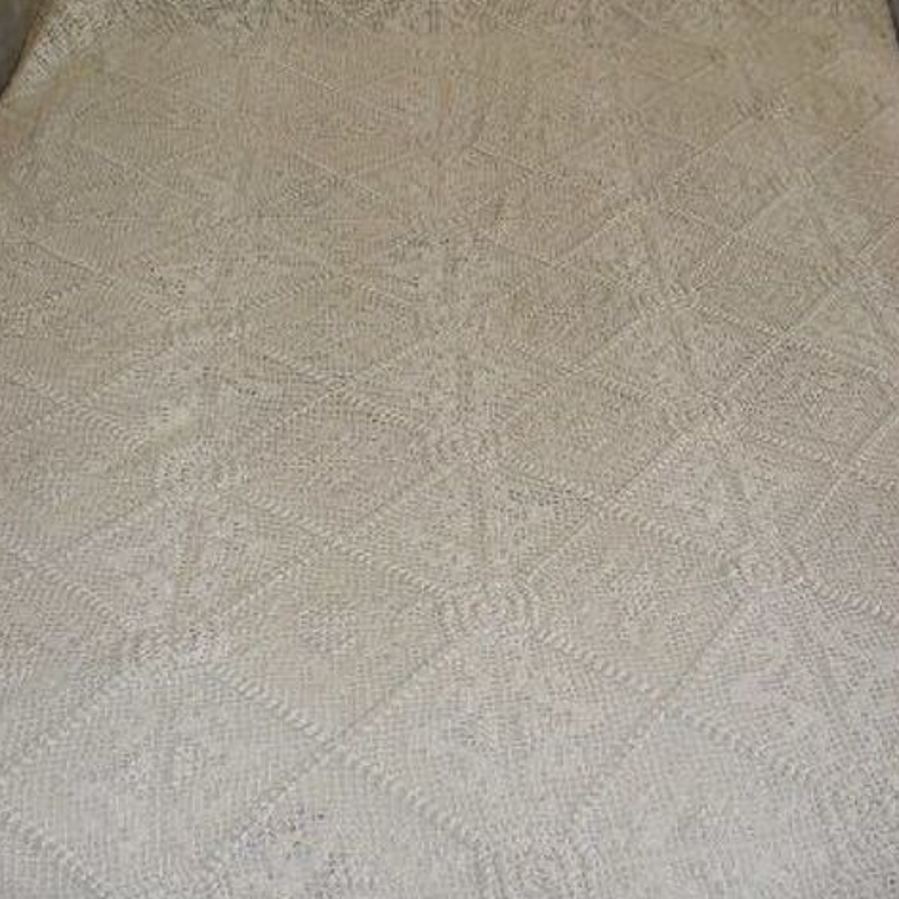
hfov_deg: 40.0
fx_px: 1234
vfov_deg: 39.9
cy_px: 384
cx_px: 449
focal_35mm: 42
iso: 160
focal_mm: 6.3
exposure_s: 1/45
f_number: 3.2
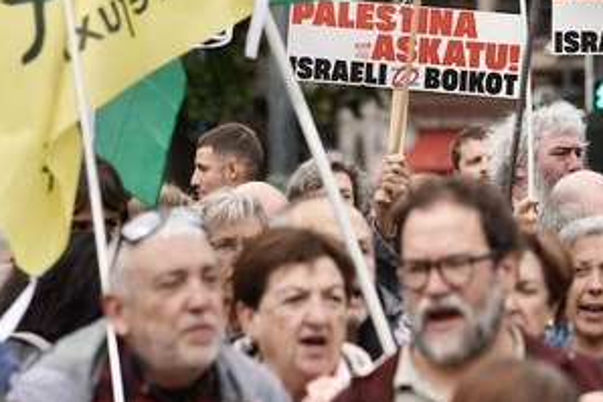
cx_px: 437
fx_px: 8161
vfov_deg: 2.8
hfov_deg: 4.2
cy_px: 28
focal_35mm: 487
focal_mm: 200
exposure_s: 1/250
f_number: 6.3
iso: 200
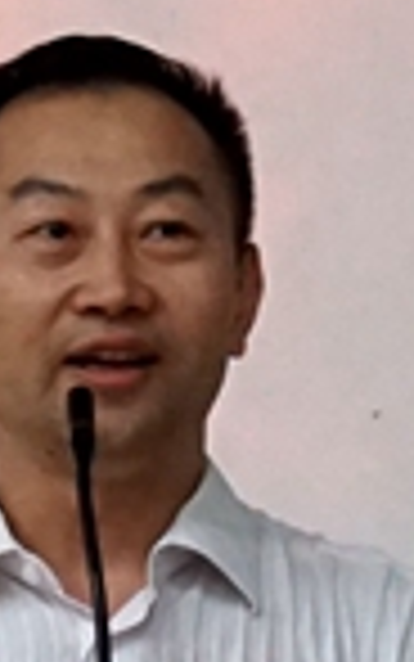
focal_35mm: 296
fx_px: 5335
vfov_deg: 7.0
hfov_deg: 4.2
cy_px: 1011
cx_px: -990
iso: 2000
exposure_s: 1/60
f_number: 5.6
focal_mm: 35
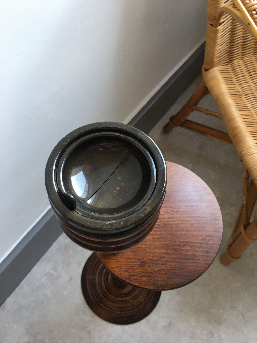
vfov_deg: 61.7
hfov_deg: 48.2
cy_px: 172
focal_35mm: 29
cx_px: 128
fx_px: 287
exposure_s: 1/33
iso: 80
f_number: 2.2
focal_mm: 4.15
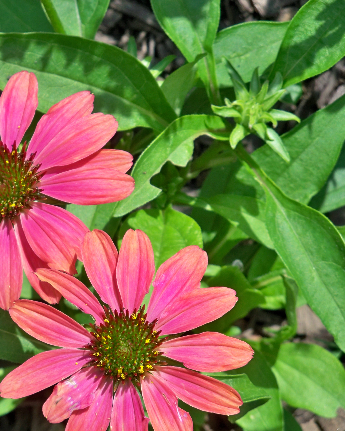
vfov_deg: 9.9
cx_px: 59
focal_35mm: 196
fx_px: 2501
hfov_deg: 7.9
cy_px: 217
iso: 64
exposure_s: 1/400
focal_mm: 25.8
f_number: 4.3
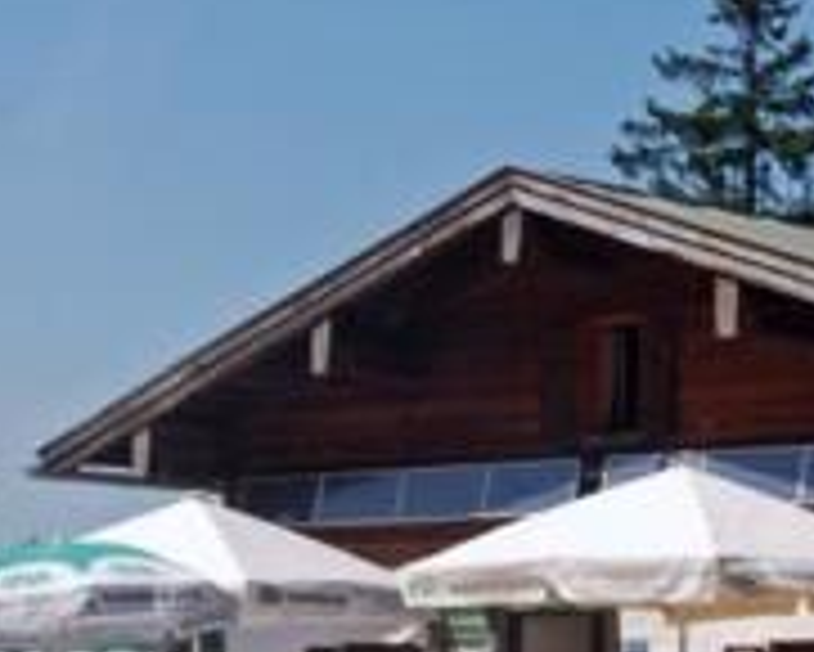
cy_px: 310
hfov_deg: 14.5
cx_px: 436
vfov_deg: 11.6
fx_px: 3206
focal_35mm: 133
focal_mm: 26
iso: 160
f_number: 13
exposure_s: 1/100
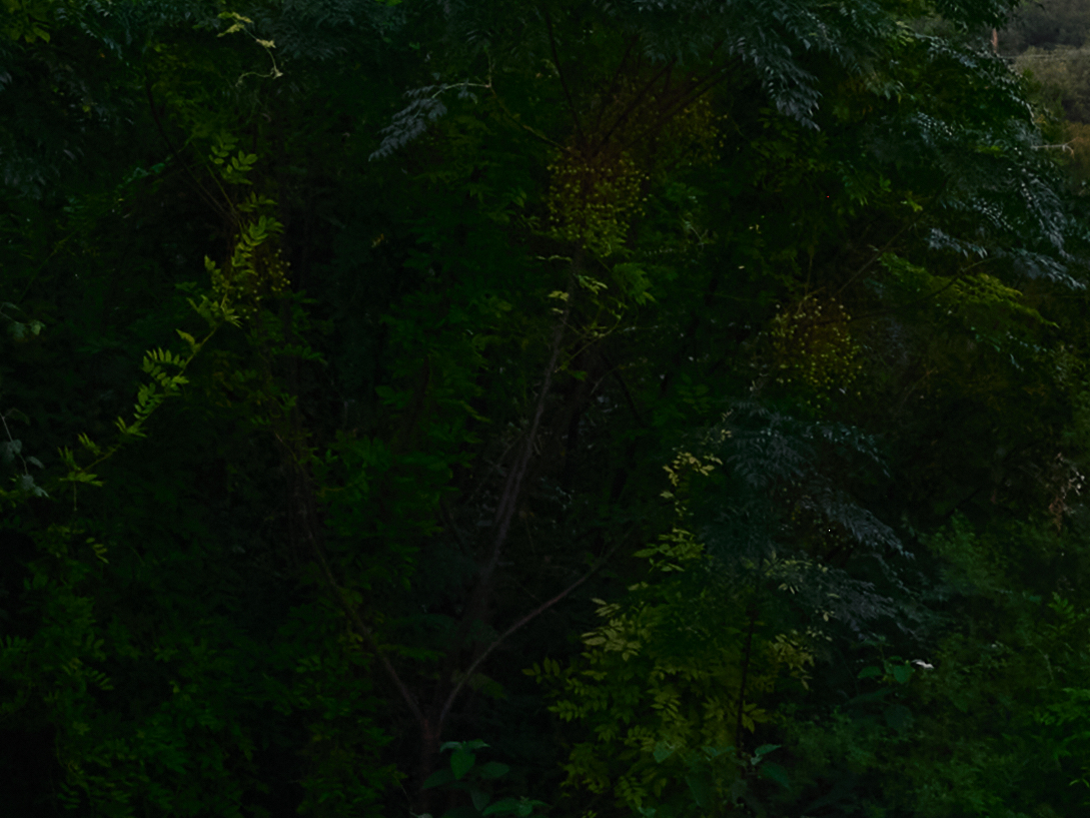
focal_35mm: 197
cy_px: -160
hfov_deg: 9.4
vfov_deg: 7.5
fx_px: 6204
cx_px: 2126
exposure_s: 1/40
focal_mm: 33.1
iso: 400
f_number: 13
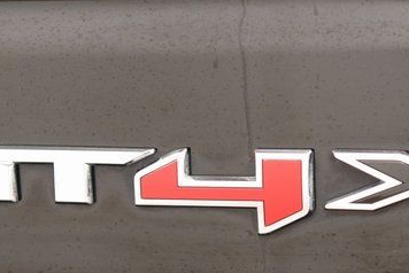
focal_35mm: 151
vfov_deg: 9.1
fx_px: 1717
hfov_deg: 13.6
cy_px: 188
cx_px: 192
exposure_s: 1/30
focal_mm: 56
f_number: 4
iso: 1600
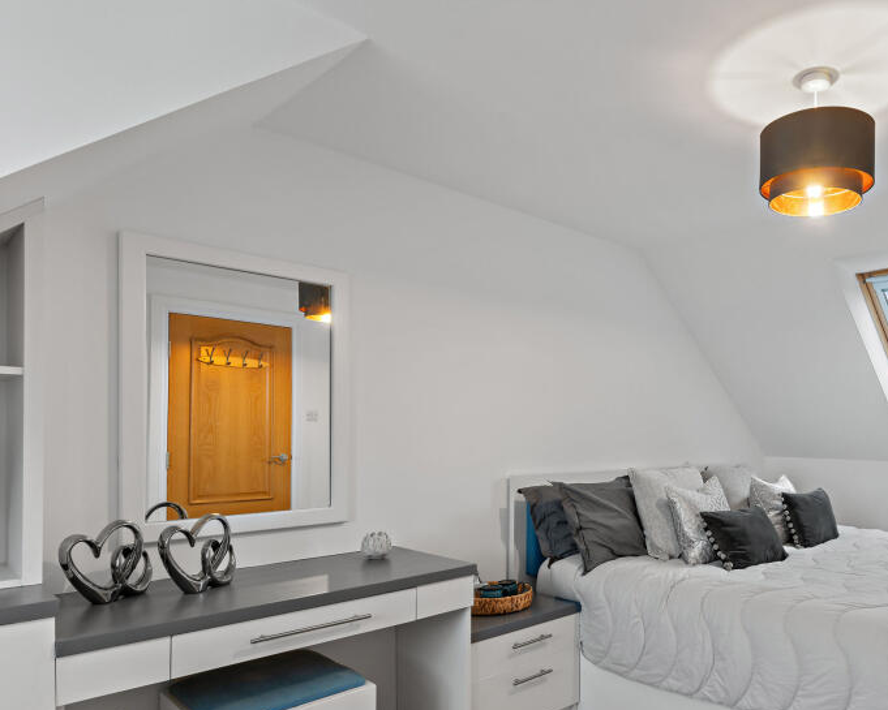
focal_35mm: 24
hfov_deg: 66.6
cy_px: 432
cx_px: 647
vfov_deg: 58.2
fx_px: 631
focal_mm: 17
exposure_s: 1
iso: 250
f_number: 8
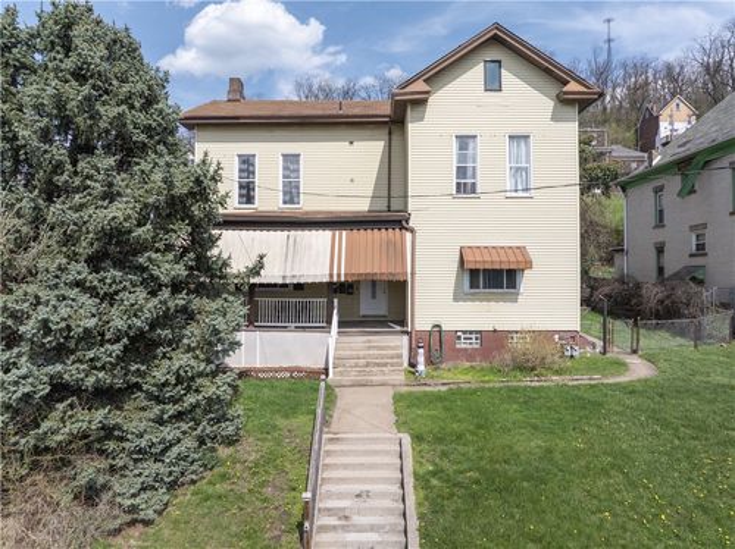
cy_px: 274
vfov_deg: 56.7
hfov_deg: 71.6
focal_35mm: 24
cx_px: 368
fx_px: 509
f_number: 4
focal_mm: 12.29
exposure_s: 1/240
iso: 200
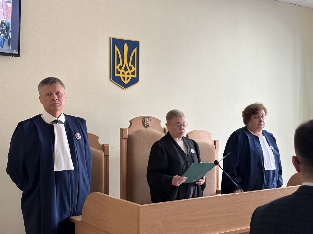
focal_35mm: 48
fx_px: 434
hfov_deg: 39.7
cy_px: 117
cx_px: 156
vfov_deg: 30.3
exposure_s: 1/50
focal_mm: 6.86
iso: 100
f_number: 1.78
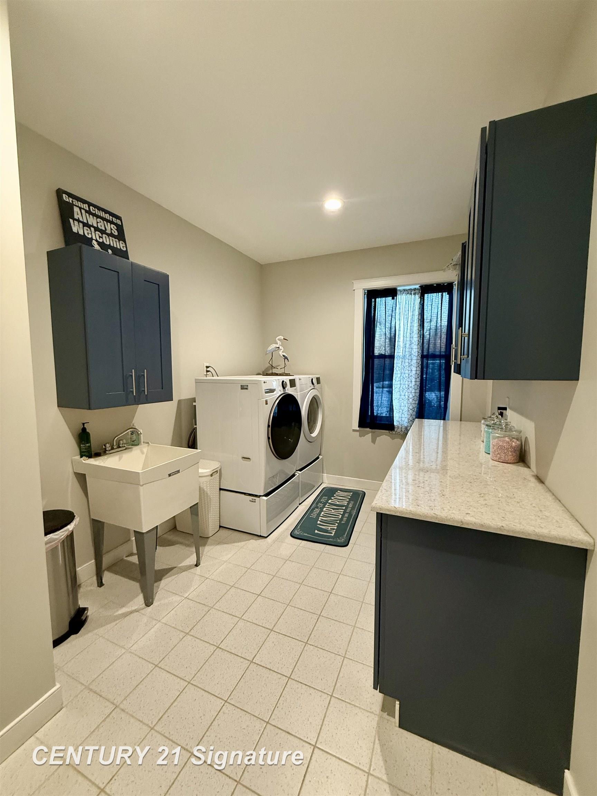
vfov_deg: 102.1
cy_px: 398
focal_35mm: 14
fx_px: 322
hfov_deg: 85.7
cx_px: 298
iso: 320
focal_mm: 2.22
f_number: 2.2
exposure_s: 1/60
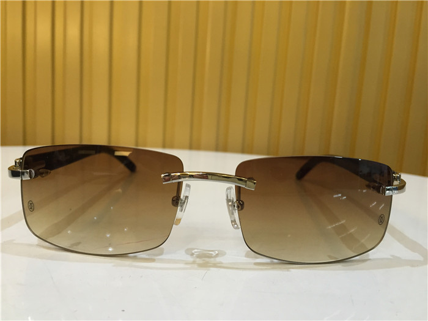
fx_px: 359
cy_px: 160
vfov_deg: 48.2
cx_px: 214
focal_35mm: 29
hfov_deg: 61.7
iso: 125
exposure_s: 1/33
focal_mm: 4.15
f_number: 2.2
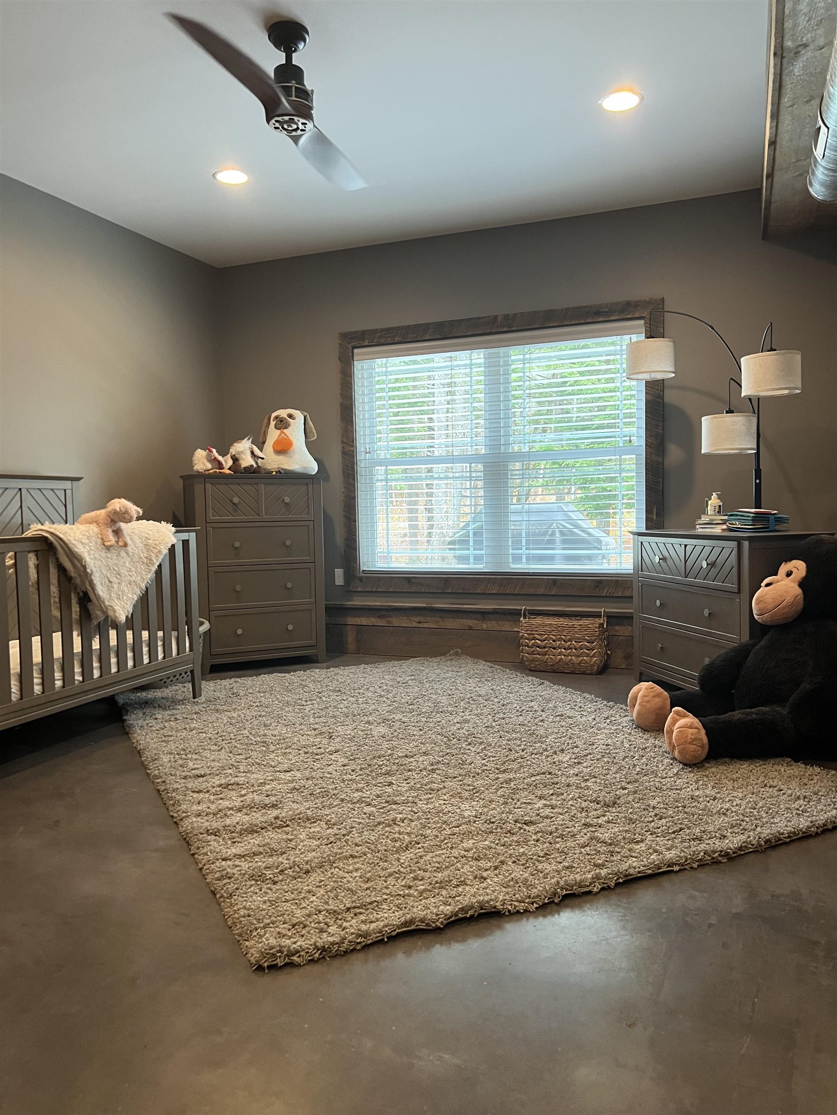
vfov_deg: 67.3
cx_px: 418
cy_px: 558
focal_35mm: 26
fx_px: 838
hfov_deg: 53.1
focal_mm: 5.7
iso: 320
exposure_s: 1/60
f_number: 1.5
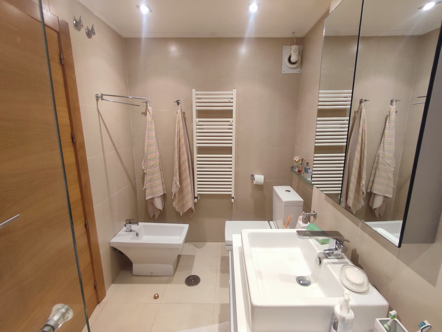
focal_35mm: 16
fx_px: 204
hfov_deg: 94.5
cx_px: 221
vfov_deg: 78.2
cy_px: 166
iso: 224
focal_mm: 1.65
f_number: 2.2
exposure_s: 1/50
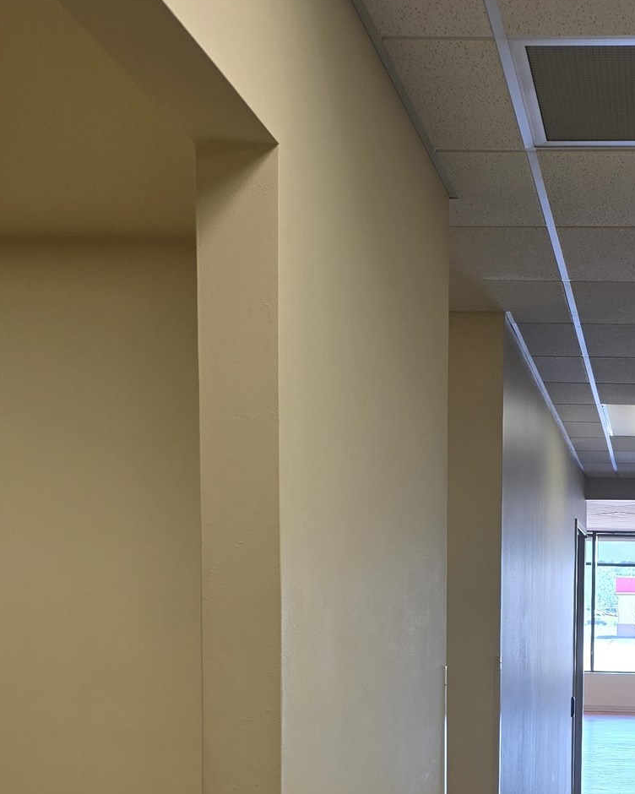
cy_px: 717
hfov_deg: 26.6
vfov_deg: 32.4
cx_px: 578
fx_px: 1292
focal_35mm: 55
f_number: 1.7
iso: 50
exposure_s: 1/120
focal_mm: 6.3
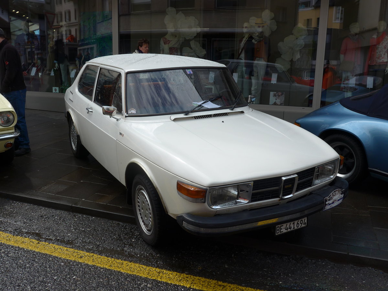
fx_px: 381
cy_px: 146
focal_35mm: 34
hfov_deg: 54.0
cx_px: 194
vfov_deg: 41.8
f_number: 2.8
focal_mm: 7
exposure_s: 1/1300
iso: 80
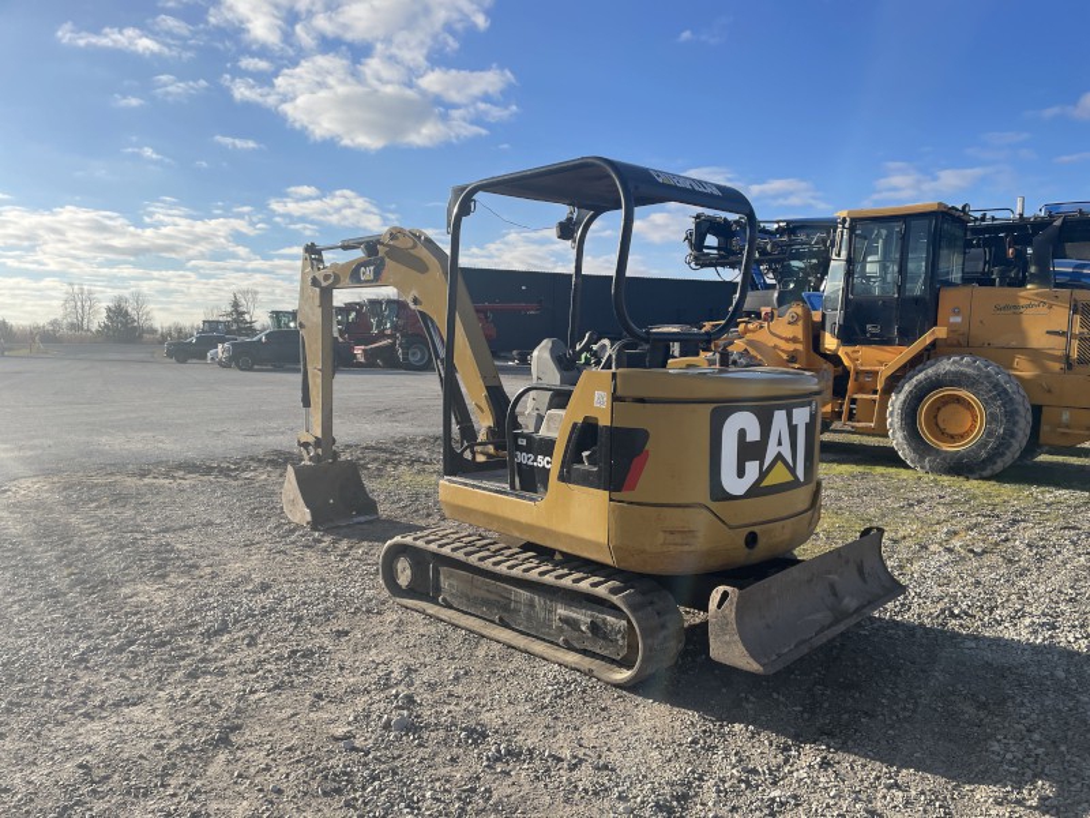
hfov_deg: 67.3
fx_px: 819
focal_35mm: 26
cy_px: 409
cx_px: 545
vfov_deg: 53.1
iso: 32
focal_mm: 4.2
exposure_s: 1/3300
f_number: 1.6
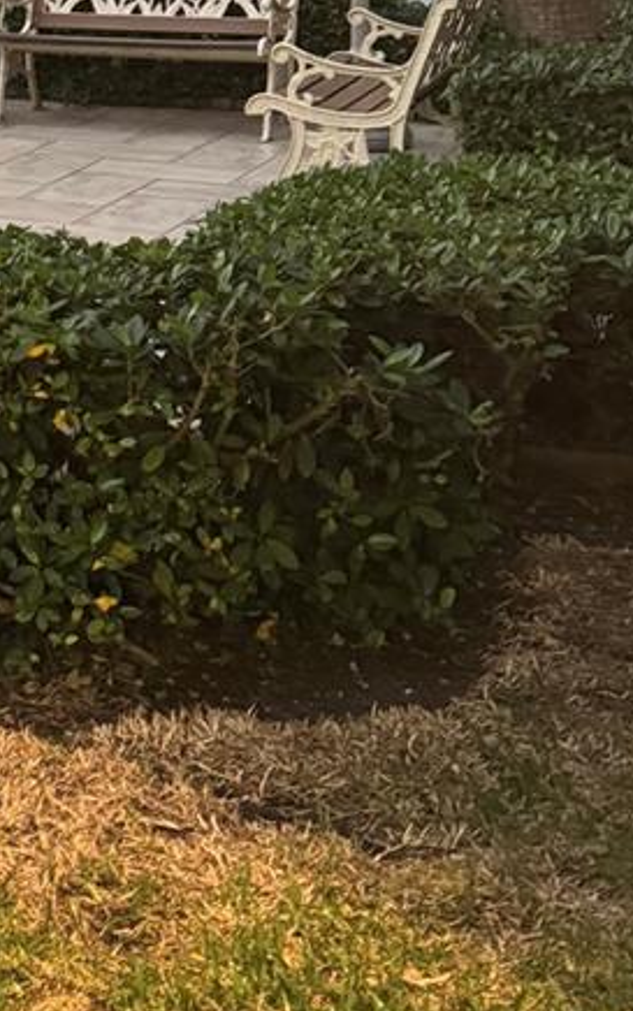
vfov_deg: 27.2
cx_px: -276
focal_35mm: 70
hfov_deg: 17.1
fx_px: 1930
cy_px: -60
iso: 640
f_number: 1.78
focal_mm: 6.76
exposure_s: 1/60
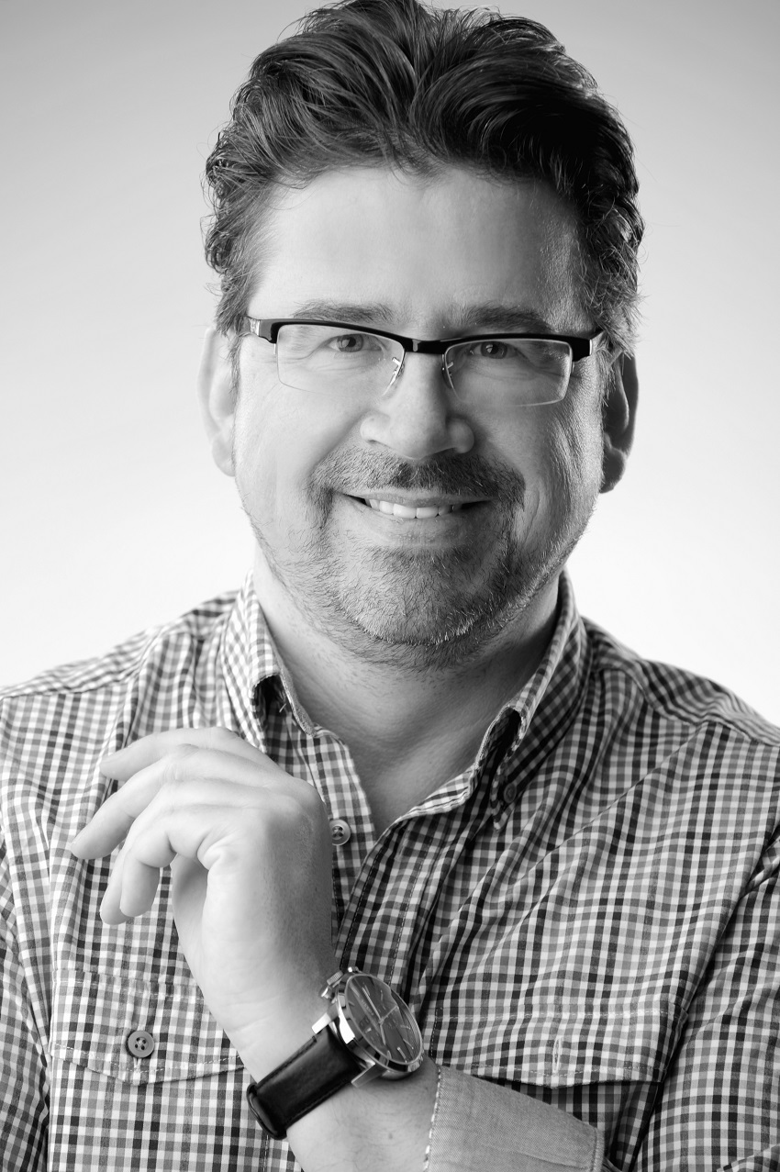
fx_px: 5531
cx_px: 390
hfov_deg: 8.1
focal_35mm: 170
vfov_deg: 12.1
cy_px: 586
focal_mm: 170
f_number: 7.1
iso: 100
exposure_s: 1/80
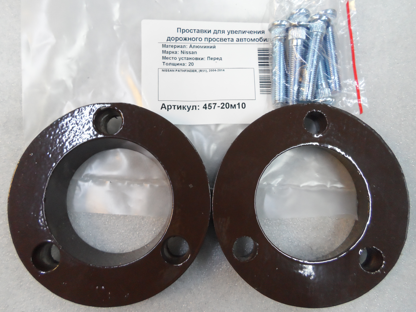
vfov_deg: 54.9
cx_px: 208
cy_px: 156
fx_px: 300
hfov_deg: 69.4
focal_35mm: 25
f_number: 2.5
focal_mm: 4.5
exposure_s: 1/30
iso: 320
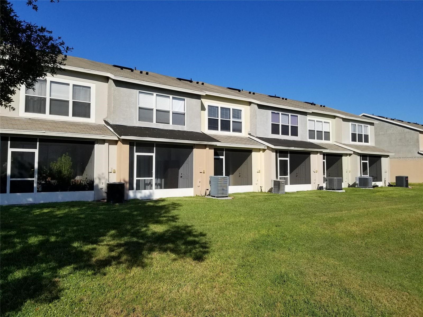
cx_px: 212
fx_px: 318
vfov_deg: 53.1
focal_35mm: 26
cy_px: 158
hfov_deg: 67.3
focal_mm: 4.25
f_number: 1.7
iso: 50
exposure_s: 1/3760
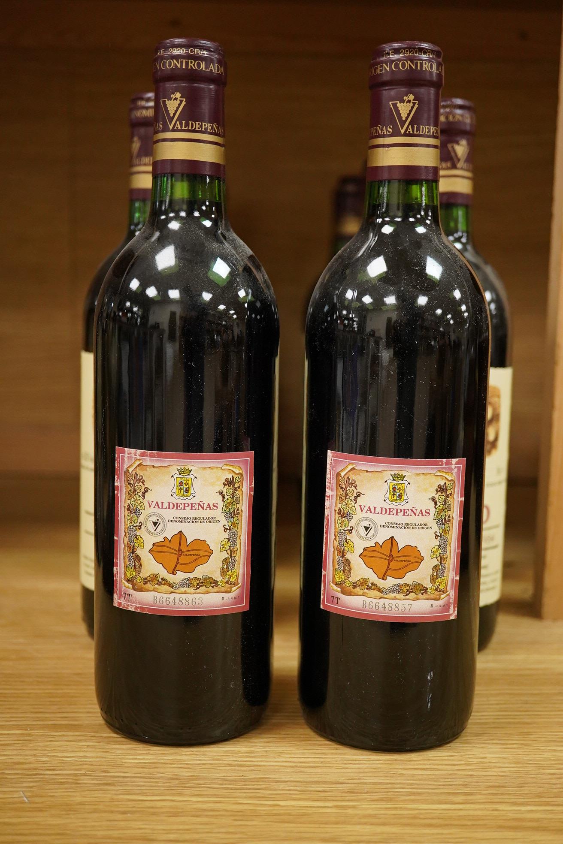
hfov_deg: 29.9
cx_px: 282
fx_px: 1056
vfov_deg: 43.6
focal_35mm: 45
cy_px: 422
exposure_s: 1/320
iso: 2500
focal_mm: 30
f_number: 5
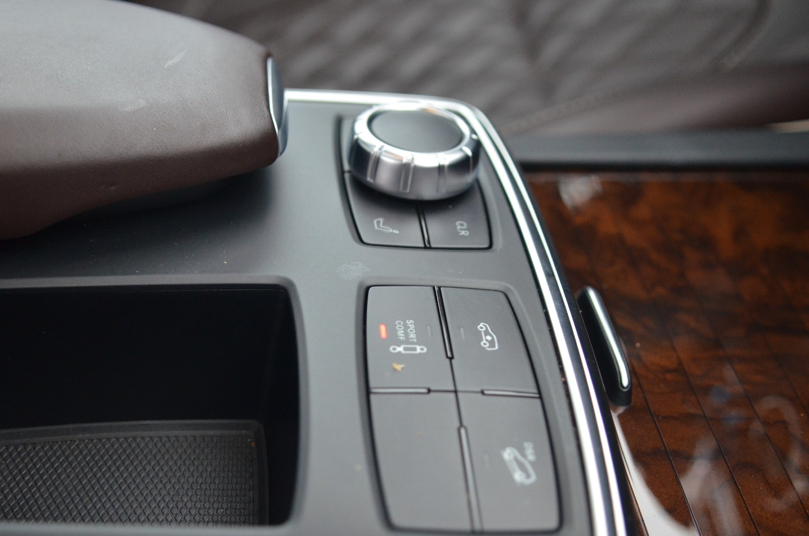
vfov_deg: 31.0
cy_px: 312
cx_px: 377
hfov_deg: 45.5
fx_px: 964
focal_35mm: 43
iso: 1600
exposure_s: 1/320
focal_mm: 24
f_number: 2.8
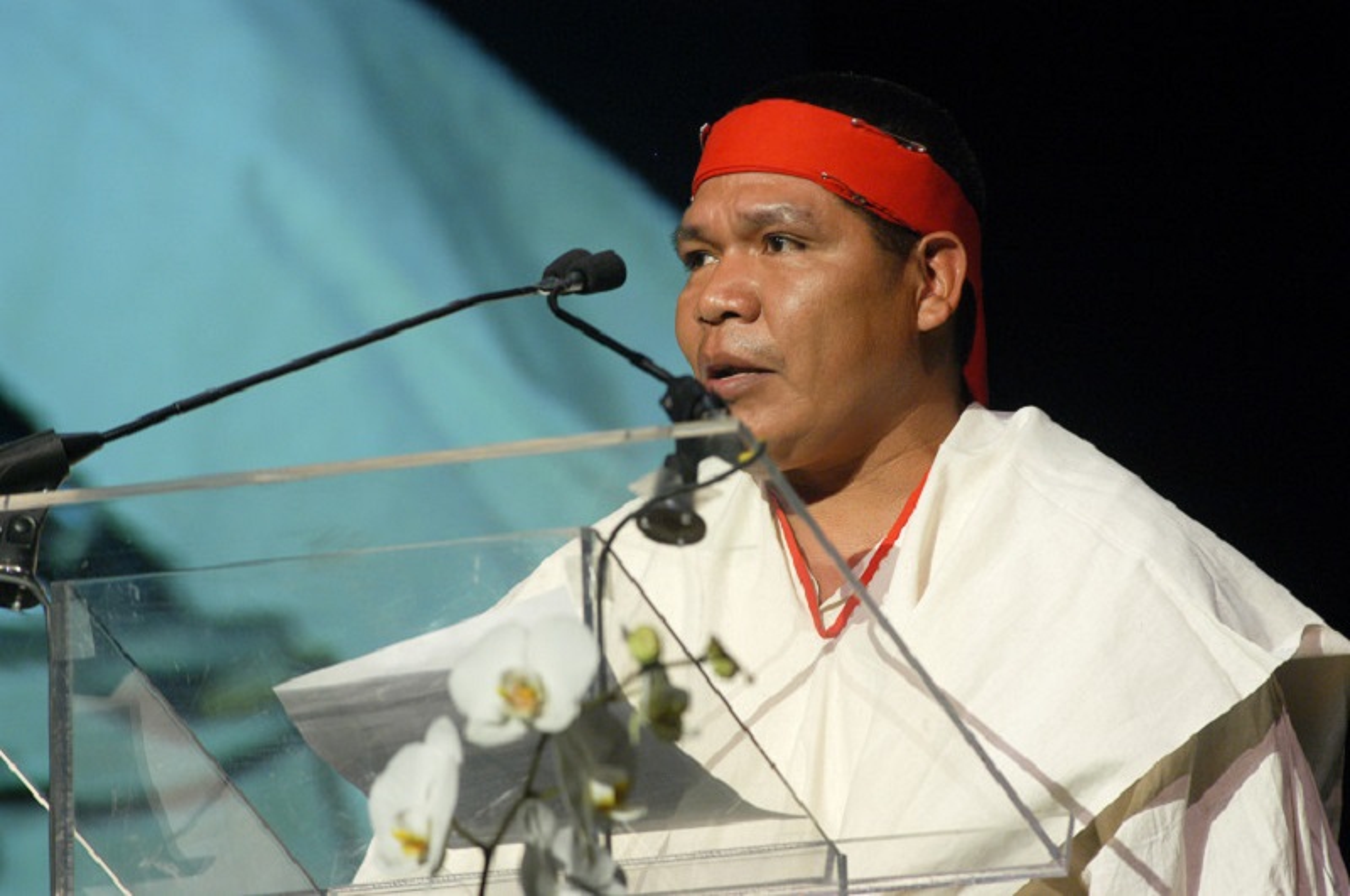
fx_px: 11234
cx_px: 675
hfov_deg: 6.9
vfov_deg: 4.6
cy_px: 448
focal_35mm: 300
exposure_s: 1/60
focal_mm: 200
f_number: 5.6
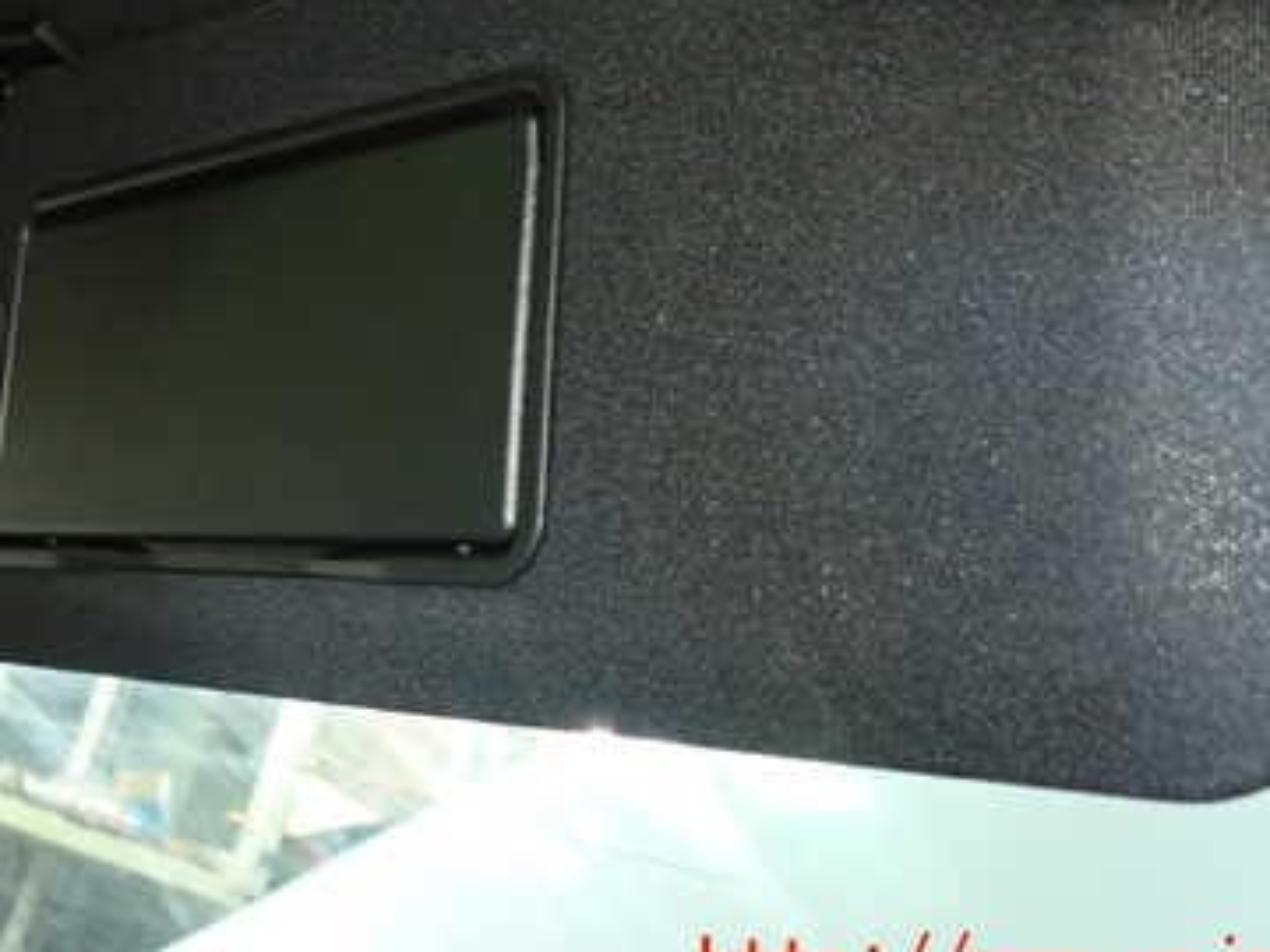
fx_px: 1834
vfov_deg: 28.6
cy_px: 222
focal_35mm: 50
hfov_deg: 37.8
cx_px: 437
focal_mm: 5.4
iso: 800
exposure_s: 1/20
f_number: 2.3
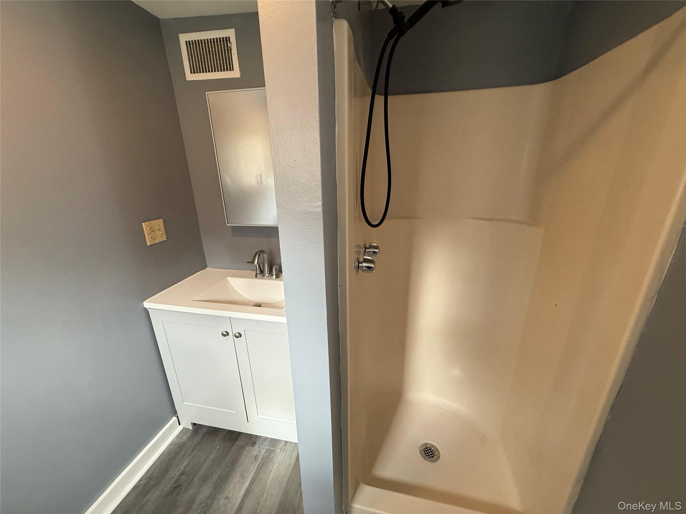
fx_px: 277
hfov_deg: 102.1
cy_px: 257
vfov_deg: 85.7
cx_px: 343
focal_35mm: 14
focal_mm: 2.22
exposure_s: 1/120
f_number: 2.2
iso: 320
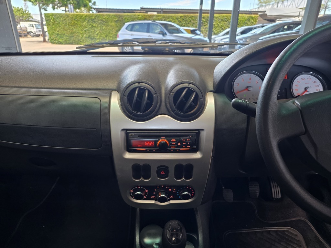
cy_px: 124
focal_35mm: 23
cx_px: 166
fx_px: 220
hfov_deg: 73.9
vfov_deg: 58.9
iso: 160
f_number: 1.7
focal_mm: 6.25
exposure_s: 1/100
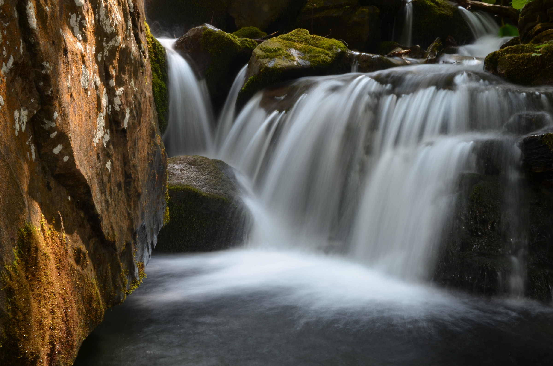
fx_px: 874
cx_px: 276
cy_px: 183
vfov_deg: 23.7
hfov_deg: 35.1
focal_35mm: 57
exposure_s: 1.6
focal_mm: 38
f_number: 29
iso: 100
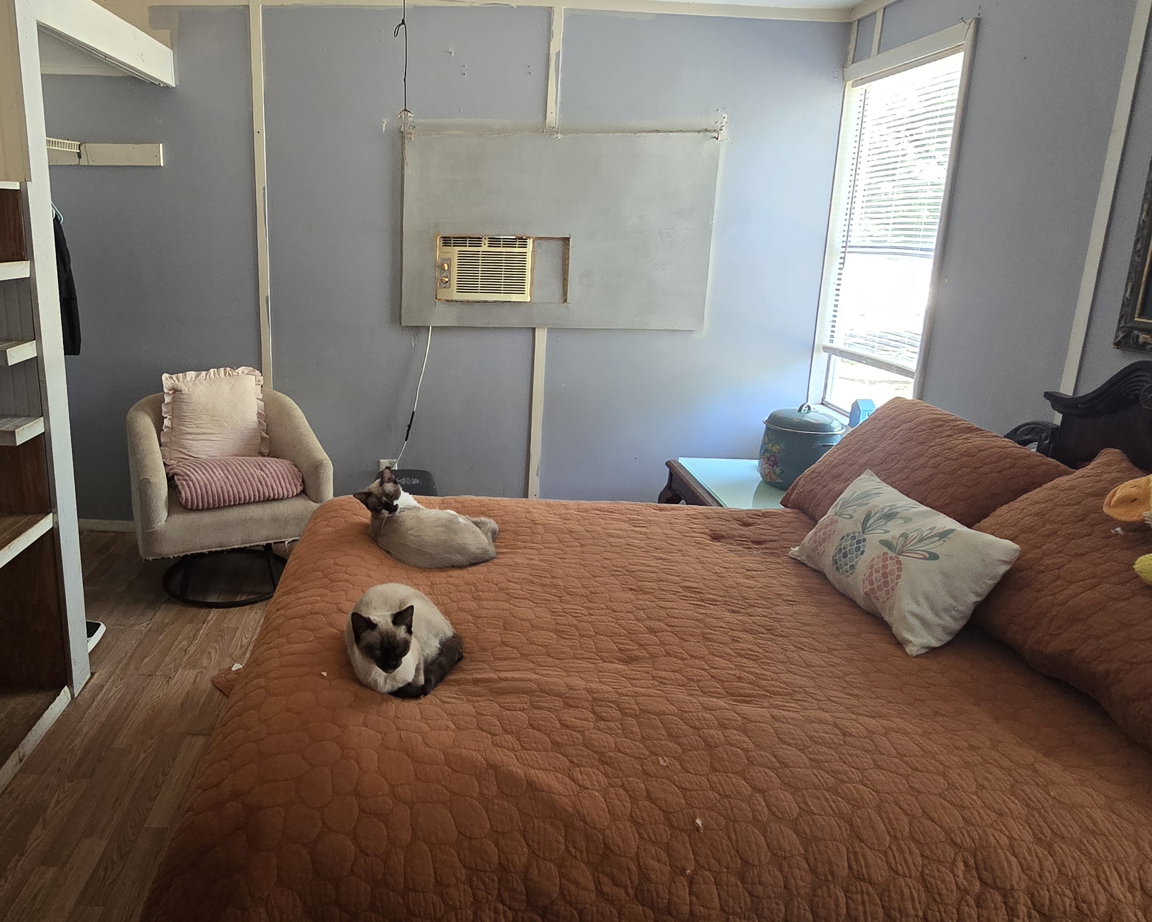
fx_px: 750
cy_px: 413
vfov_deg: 63.0
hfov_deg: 72.8
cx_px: 385
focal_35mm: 22
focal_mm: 2.2
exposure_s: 1/60
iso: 400
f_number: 2.2
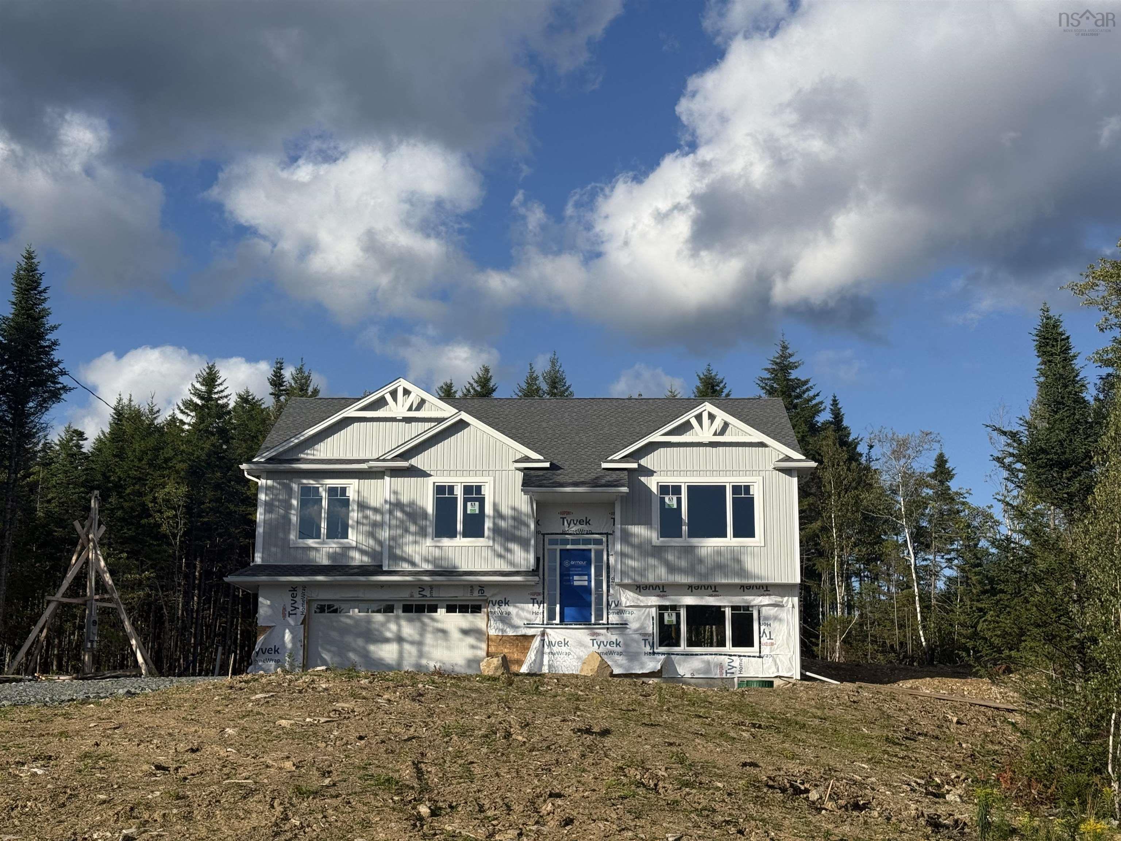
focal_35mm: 48
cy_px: 420
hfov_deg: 39.7
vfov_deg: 30.3
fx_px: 1554
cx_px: 560
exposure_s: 1/6024
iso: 64
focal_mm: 6.76
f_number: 1.78
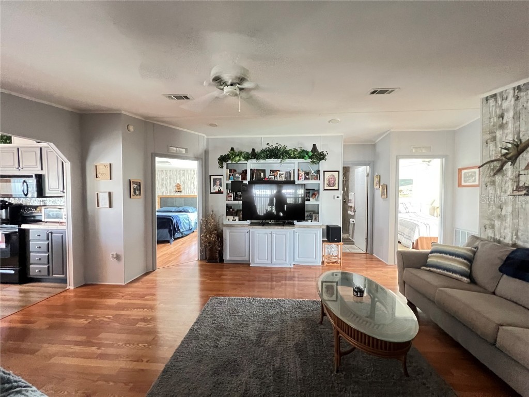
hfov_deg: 106.2
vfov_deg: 89.9
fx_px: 199
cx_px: 264
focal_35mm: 13
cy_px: 198
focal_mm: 1.57
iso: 800
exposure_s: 1/40
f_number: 1.8
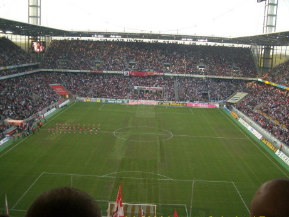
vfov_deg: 37.7
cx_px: 144
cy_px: 110
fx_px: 317
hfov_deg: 49.0
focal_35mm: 38
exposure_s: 1/125
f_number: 2.6
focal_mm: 5.8
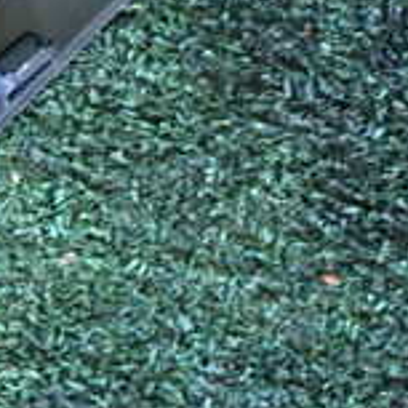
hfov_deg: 15.8
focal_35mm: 104
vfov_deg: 16.2
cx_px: -133
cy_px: -53
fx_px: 1387
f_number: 2.3
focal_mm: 5.4
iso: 400
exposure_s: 1/30
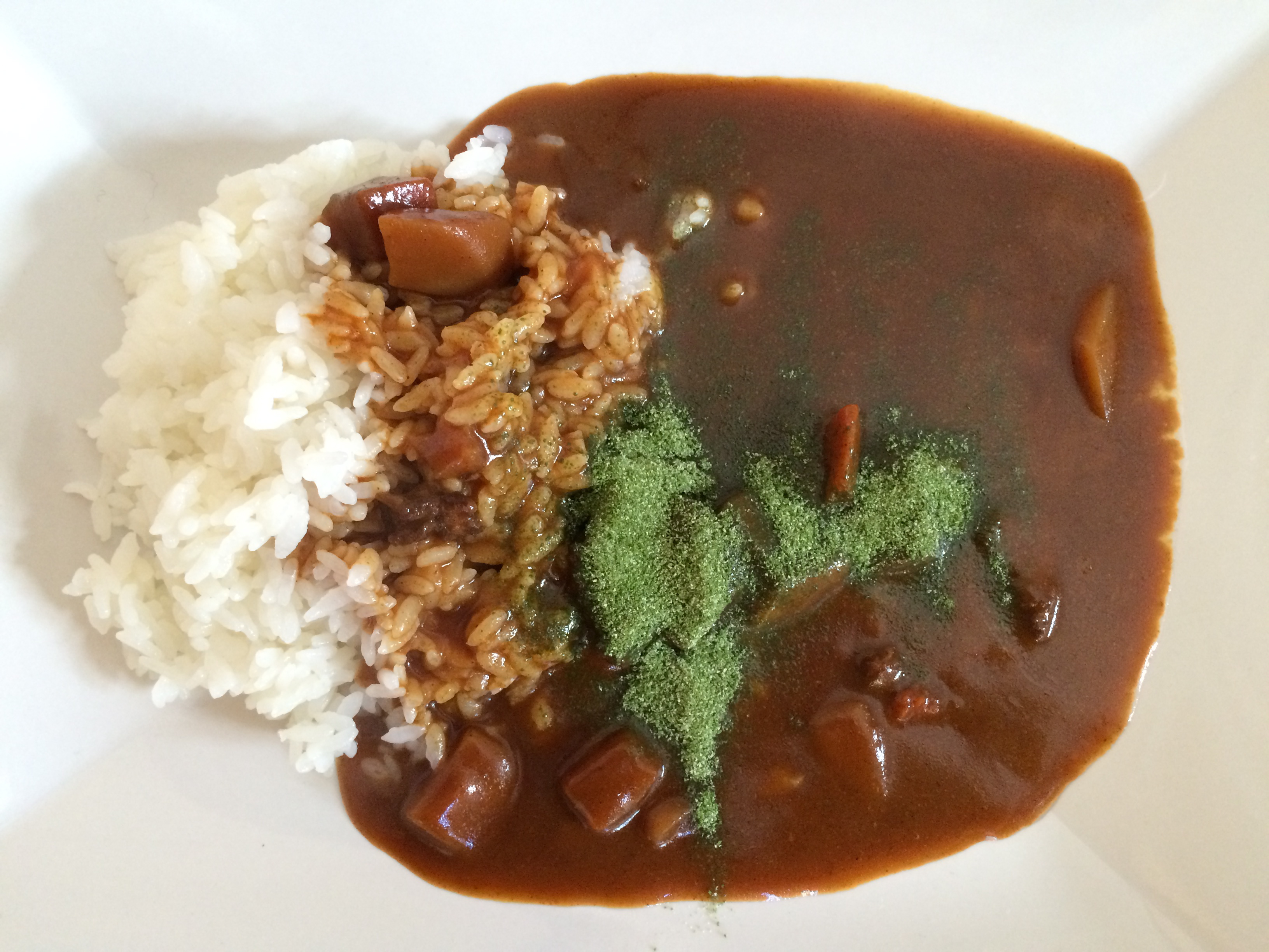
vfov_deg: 48.2
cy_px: 476
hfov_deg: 61.7
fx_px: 1063
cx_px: 634
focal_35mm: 29
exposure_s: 1/30
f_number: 2.2
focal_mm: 4.15
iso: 250
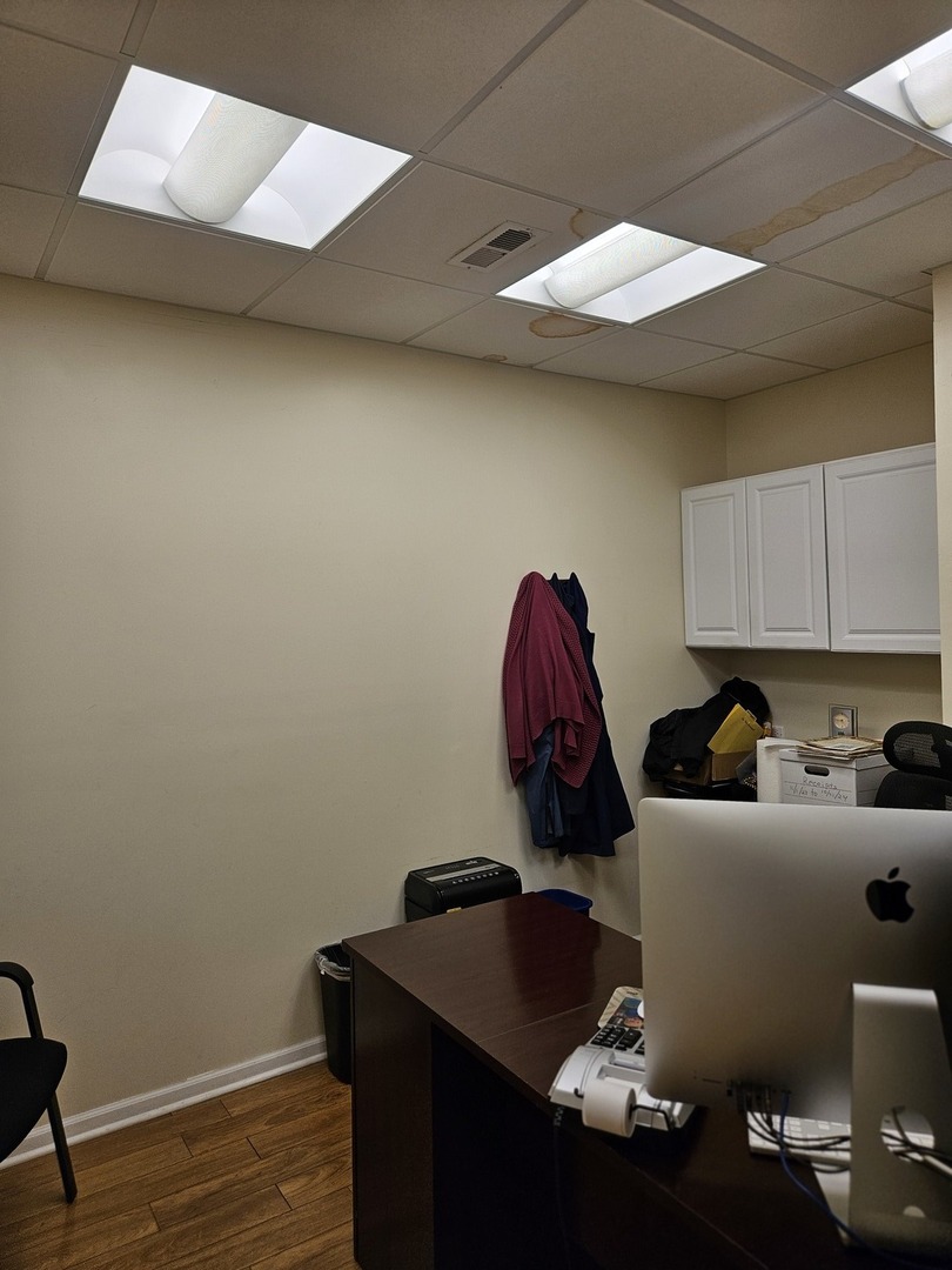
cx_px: 476
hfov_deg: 58.9
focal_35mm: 23
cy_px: 635
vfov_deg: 73.9
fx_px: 843
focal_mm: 5.4
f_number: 1.8
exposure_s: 1/120
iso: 50
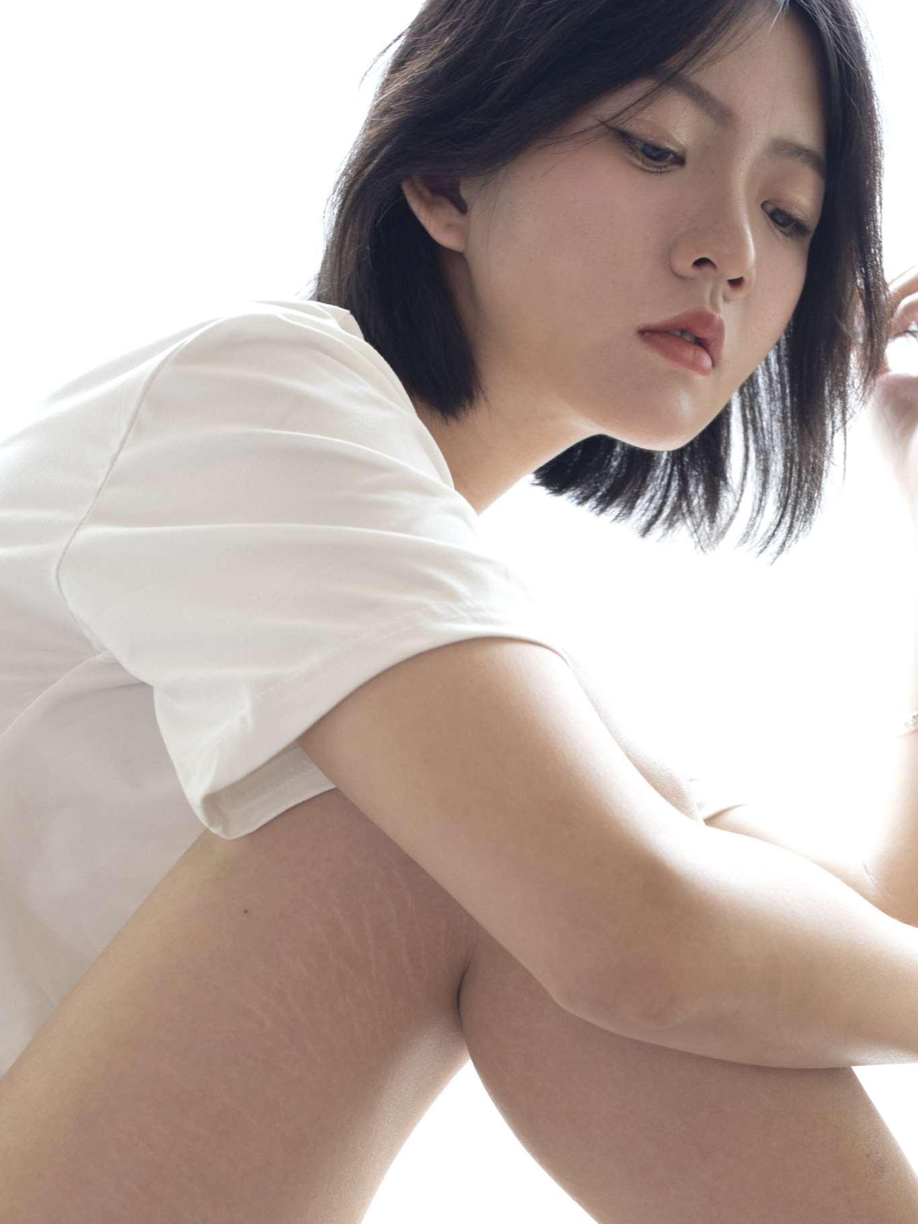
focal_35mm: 73
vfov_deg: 26.0
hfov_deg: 20.1
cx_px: 646
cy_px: 1042
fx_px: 2582
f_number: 4.5
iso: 400
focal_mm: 35
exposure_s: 1/50
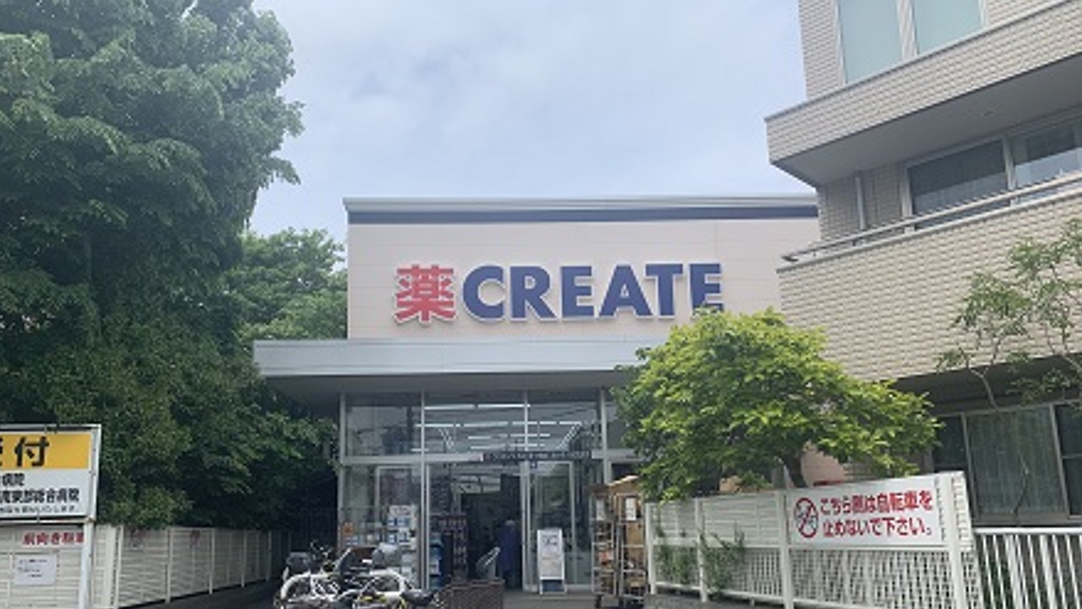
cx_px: 532
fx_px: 832
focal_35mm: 29
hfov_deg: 66.1
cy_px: 376
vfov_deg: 39.9
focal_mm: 4.25
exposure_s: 1/2421
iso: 25
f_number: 1.8
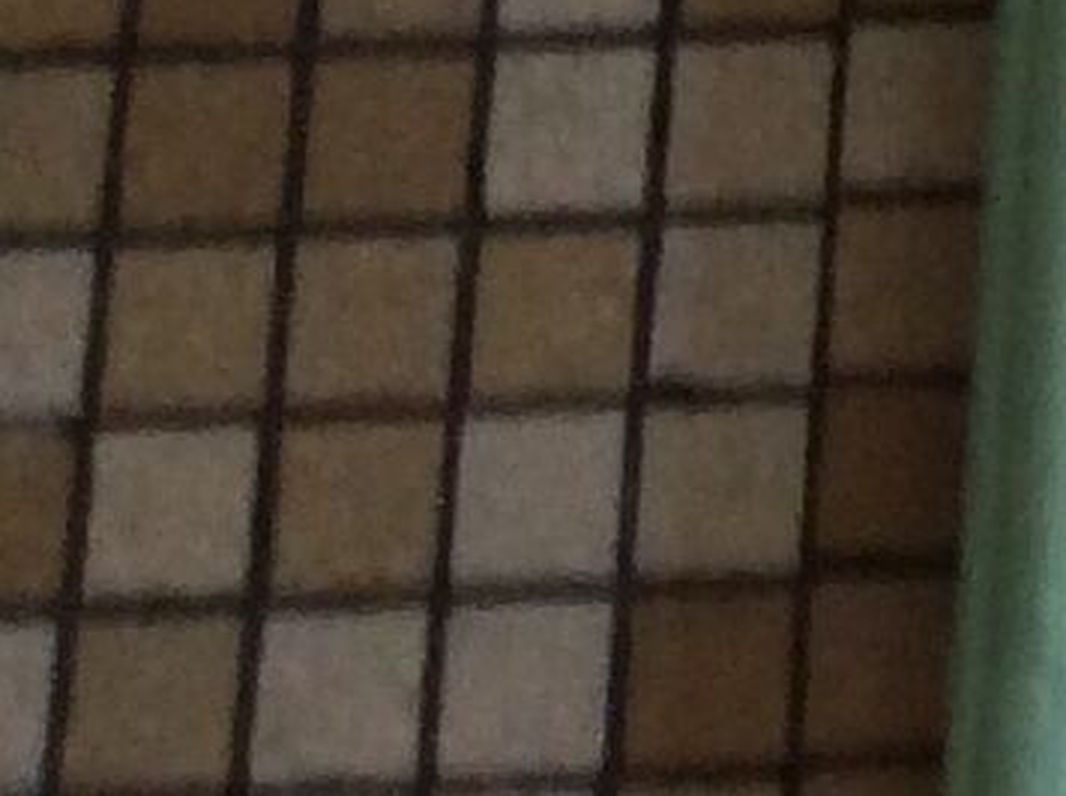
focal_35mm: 233
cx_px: 3300
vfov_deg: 5.7
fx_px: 7166
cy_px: -2098
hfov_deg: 7.4
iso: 50
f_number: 2.4
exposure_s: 1/25
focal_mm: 3.3
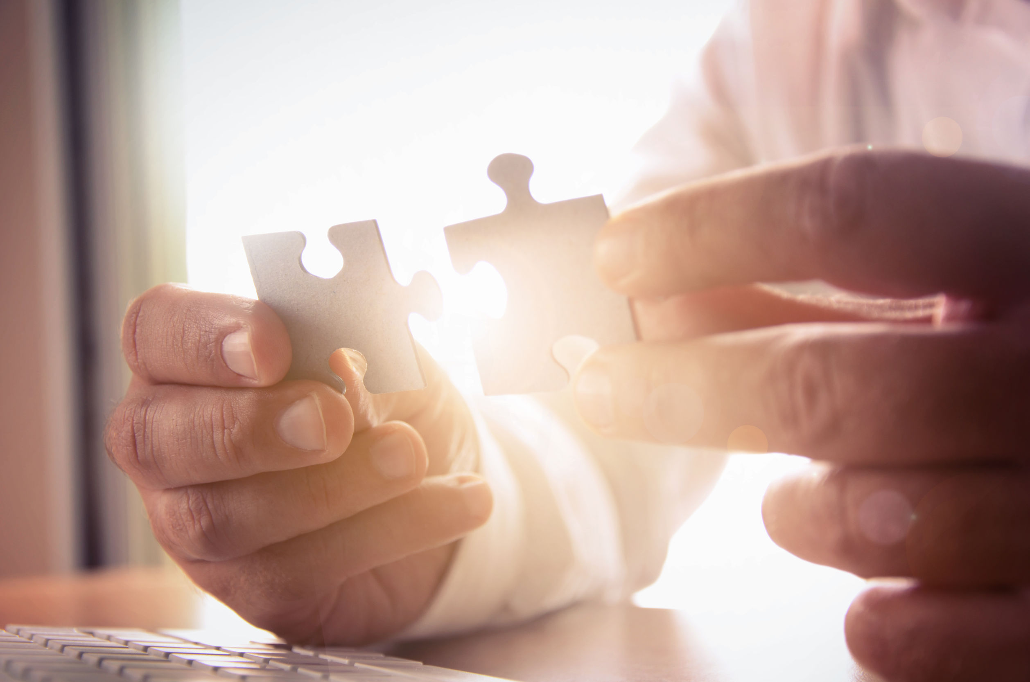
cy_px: 341
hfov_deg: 32.0
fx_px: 1799
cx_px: 515
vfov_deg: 21.5
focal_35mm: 63
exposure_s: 1/20
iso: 200
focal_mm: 42
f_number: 4.8
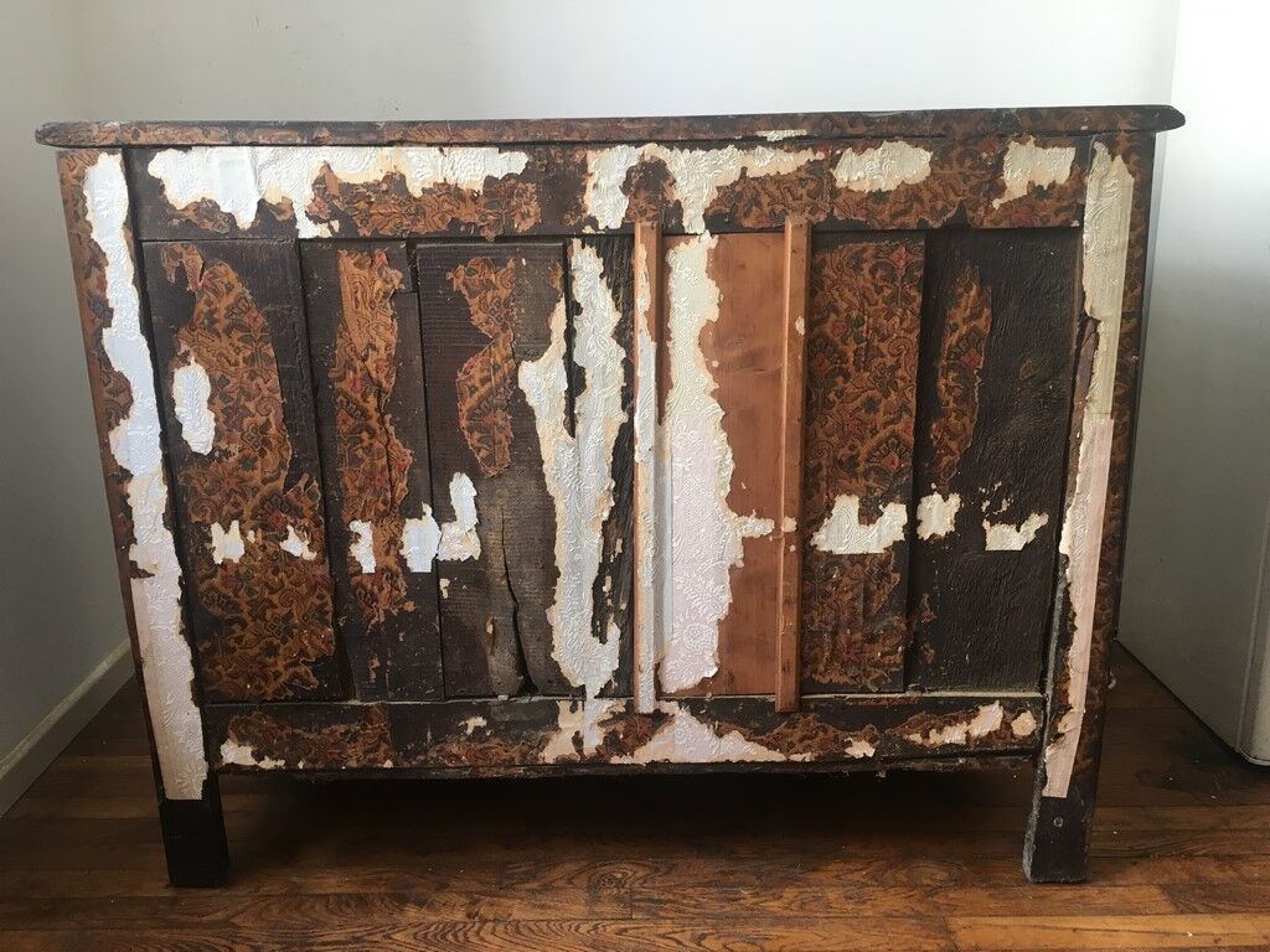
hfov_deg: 61.7
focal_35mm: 29
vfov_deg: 48.2
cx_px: 635
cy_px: 476
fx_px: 1064
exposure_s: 1/33
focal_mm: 4.15
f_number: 2.2
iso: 40
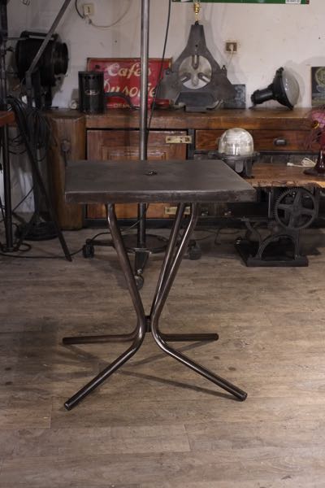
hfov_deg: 25.5
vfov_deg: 37.5
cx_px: 162
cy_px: 244
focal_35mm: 53
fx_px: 718
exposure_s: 1/125
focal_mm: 35
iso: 2500
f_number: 3.6
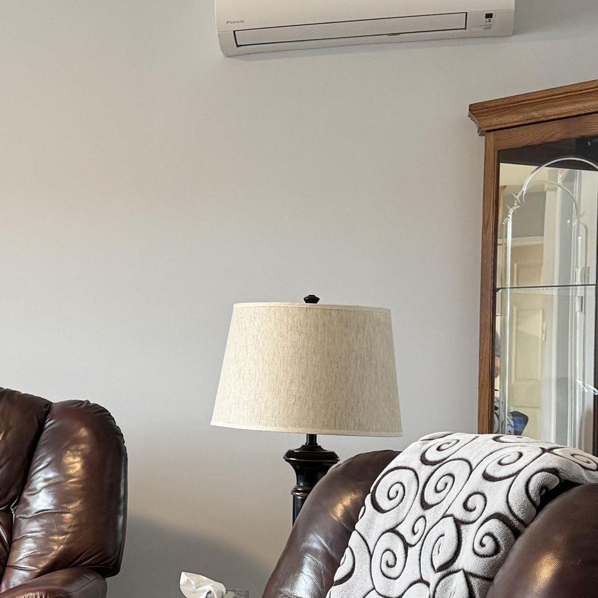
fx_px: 1368
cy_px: 359
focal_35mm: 70
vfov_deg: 24.6
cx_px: -66
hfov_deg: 23.1
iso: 160
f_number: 1.78
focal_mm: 6.76
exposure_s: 1/60
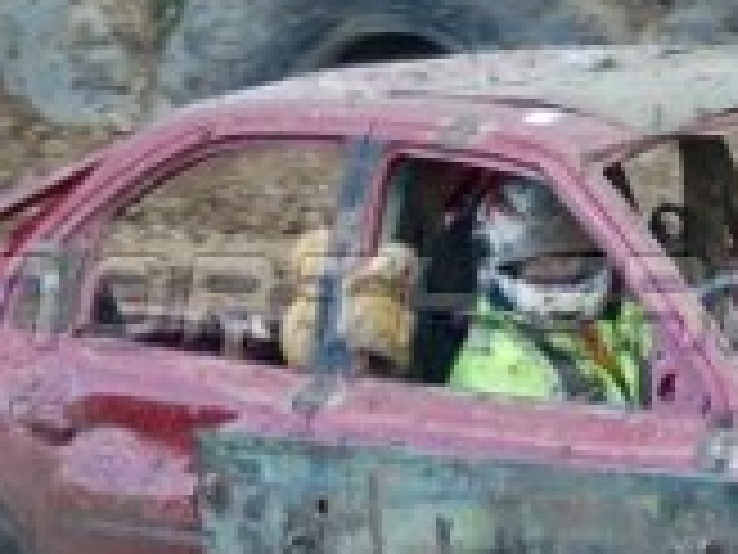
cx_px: 860
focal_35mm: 366
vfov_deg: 4.1
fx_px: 7800
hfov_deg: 5.4
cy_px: 315
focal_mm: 65
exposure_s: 1/500
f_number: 5.3
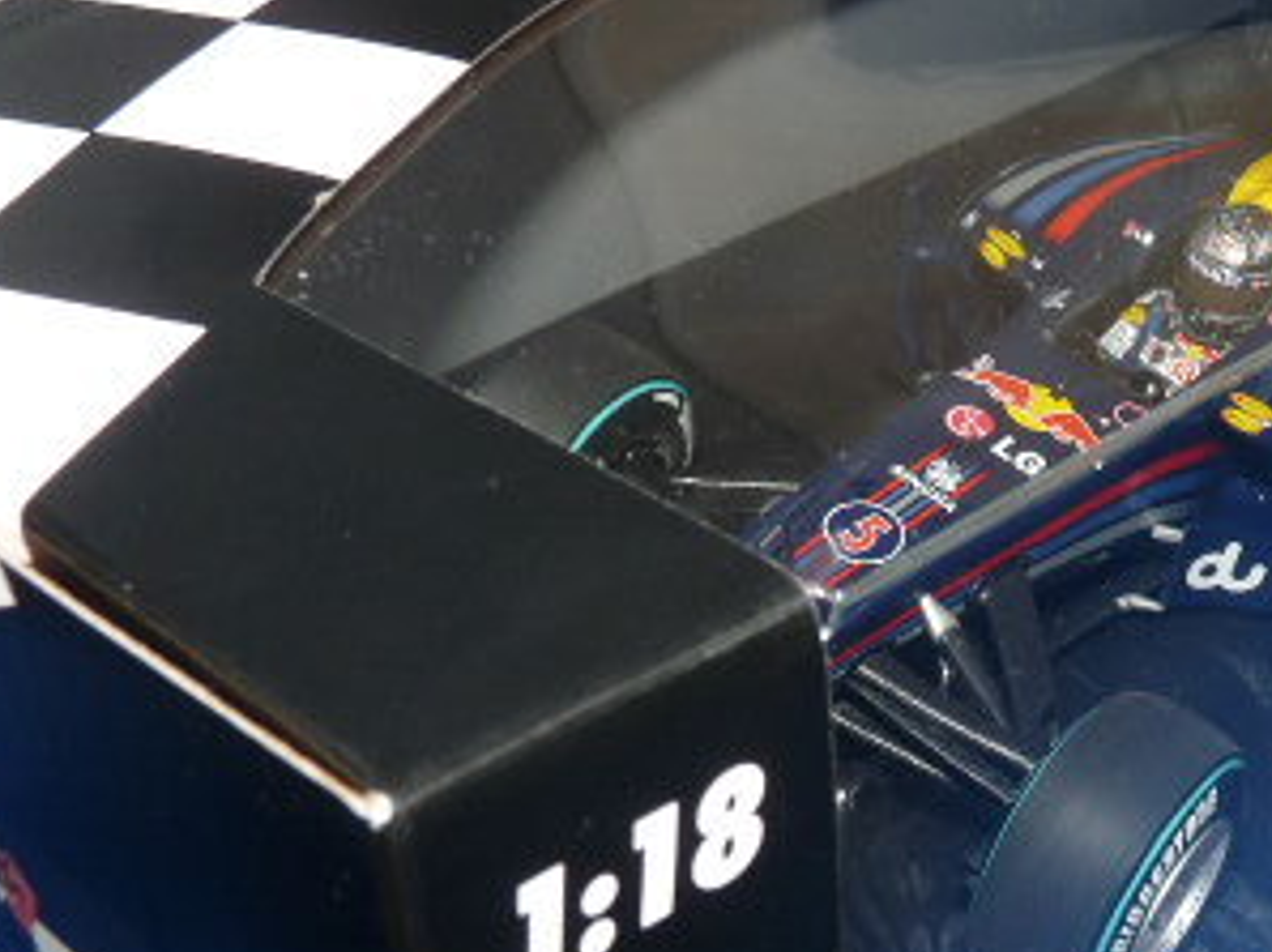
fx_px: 2130
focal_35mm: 58
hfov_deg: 32.3
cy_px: 606
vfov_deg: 25.1
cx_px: 1033
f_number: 4
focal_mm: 4.8
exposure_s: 1/60
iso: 100
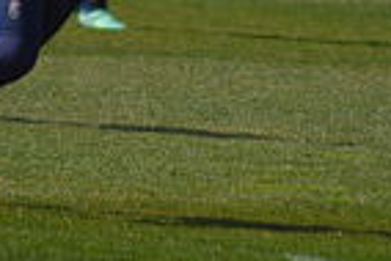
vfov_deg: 1.1
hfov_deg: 1.6
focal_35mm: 1264
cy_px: -74
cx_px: 209
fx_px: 13742
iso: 360
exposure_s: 1/2000
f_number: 5.6
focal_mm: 300
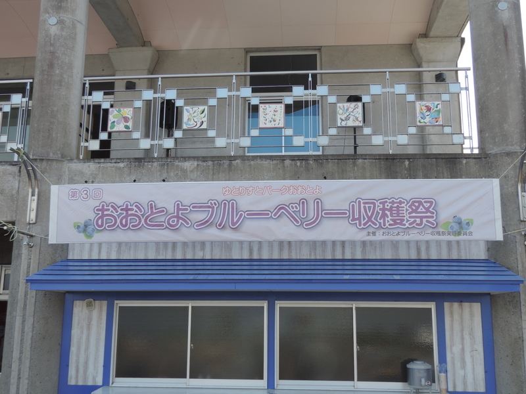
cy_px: 197
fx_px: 532
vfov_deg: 40.7
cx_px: 263
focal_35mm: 35
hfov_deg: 52.6
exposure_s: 1/320
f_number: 3.3
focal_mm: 6.2
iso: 80
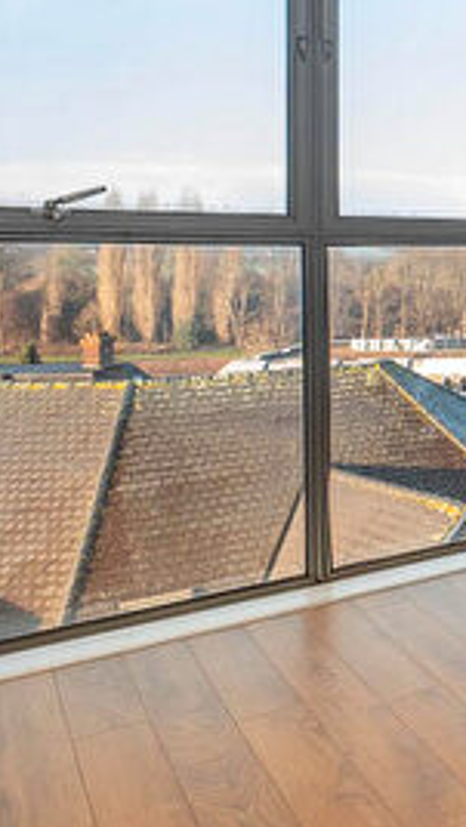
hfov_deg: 19.2
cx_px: 904
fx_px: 900
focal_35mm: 41
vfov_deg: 48.5
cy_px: 270
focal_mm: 10
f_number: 6.4
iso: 400
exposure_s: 1/80
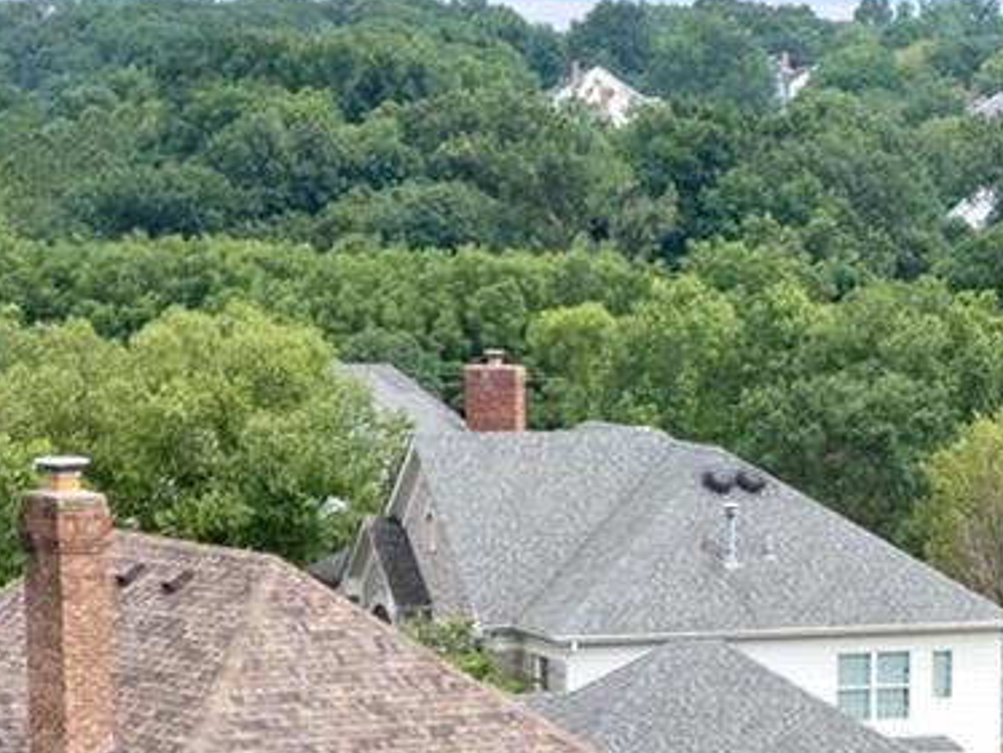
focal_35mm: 148
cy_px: 1088
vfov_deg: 9.8
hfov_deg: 13.2
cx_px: 995
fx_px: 4291
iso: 400
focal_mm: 18
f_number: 8
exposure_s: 1/400
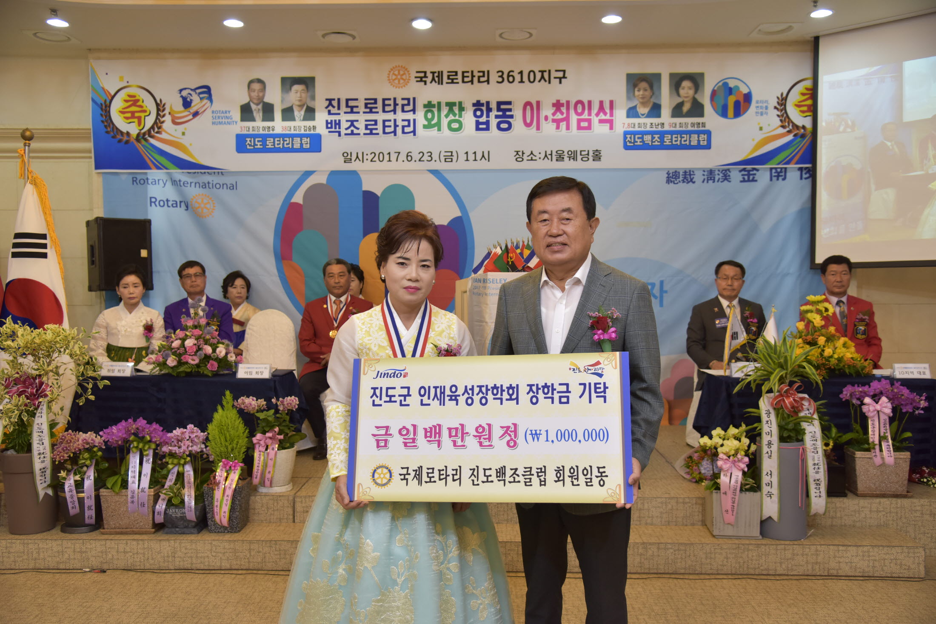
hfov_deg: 60.3
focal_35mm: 31
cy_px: 312
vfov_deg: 42.3
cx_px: 468
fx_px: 806
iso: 800
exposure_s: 1/125
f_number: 4
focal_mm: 31
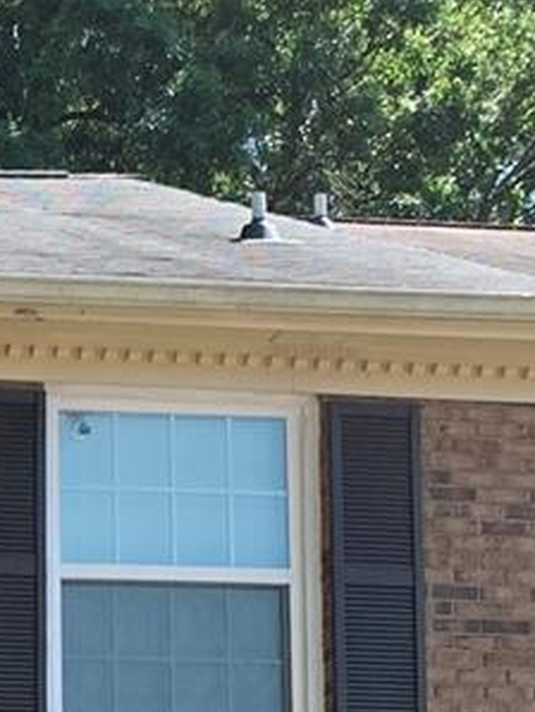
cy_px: 1070
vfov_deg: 13.8
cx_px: -683
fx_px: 2757
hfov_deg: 9.9
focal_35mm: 134
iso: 25
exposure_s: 1/583
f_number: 1.8
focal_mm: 4.25
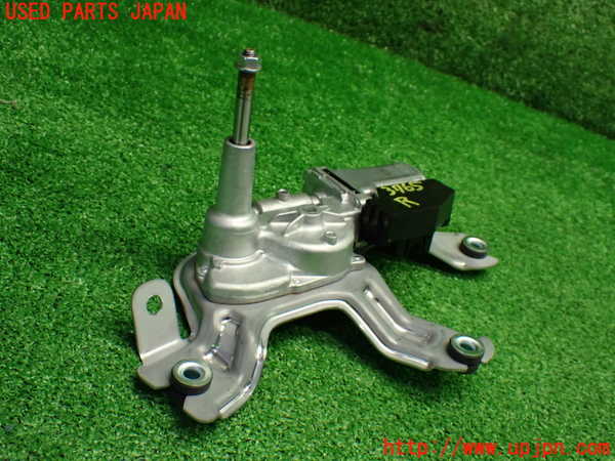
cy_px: 230
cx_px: 308
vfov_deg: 30.9
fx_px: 835
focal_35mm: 47
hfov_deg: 40.4
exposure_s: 1/100
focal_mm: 8.4
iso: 800
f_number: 3.1
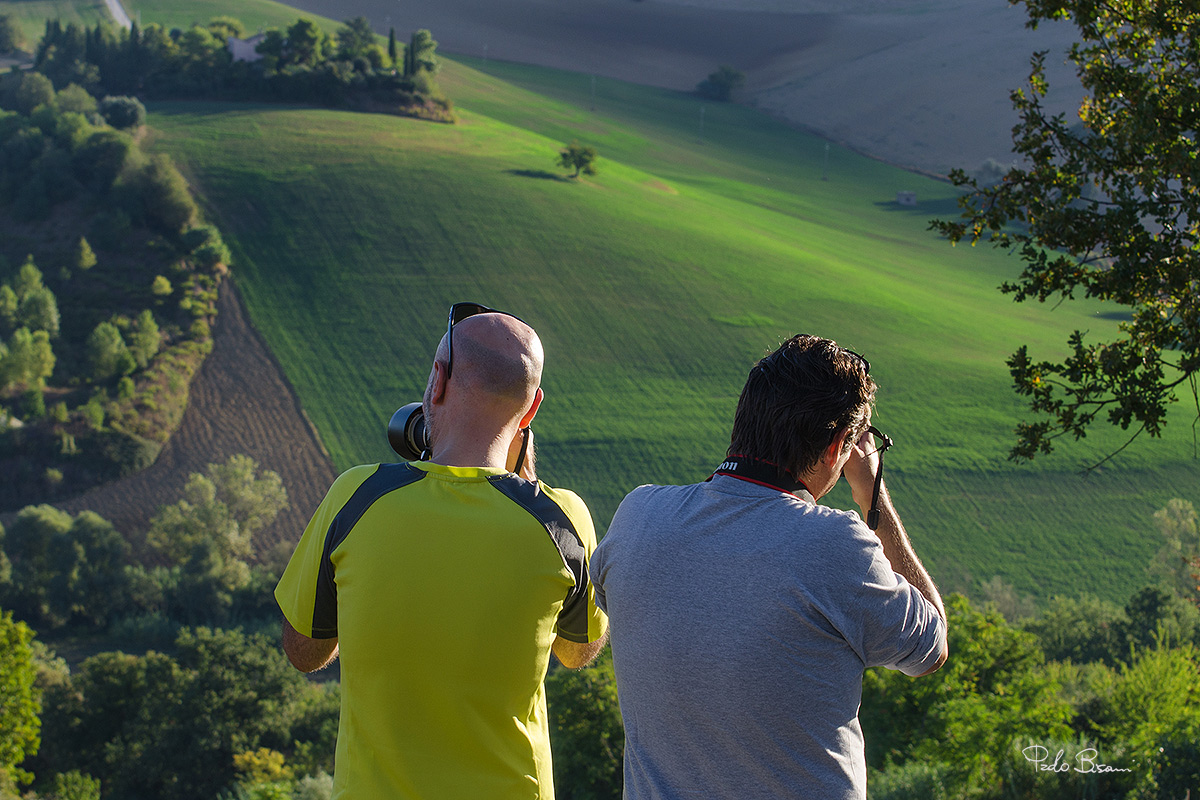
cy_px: 400
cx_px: 600
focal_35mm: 105
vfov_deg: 13.0
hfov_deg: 19.5
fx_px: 3500
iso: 100
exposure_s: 1/125
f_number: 8
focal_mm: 70
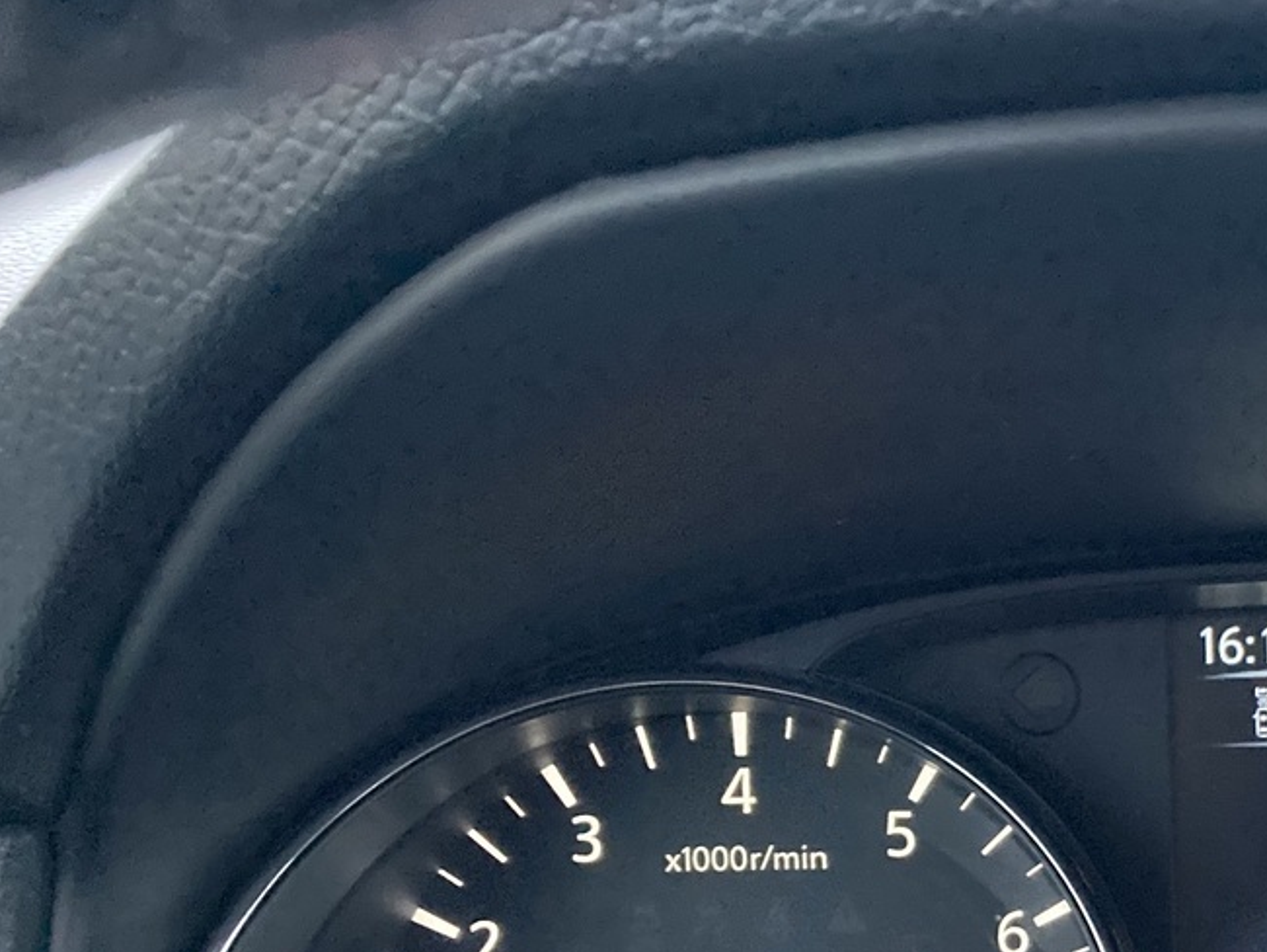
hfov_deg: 28.7
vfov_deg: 22.4
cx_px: 1341
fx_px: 2270
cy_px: 1034
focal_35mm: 62
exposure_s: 1/28
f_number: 1.8
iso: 500
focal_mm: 3.99
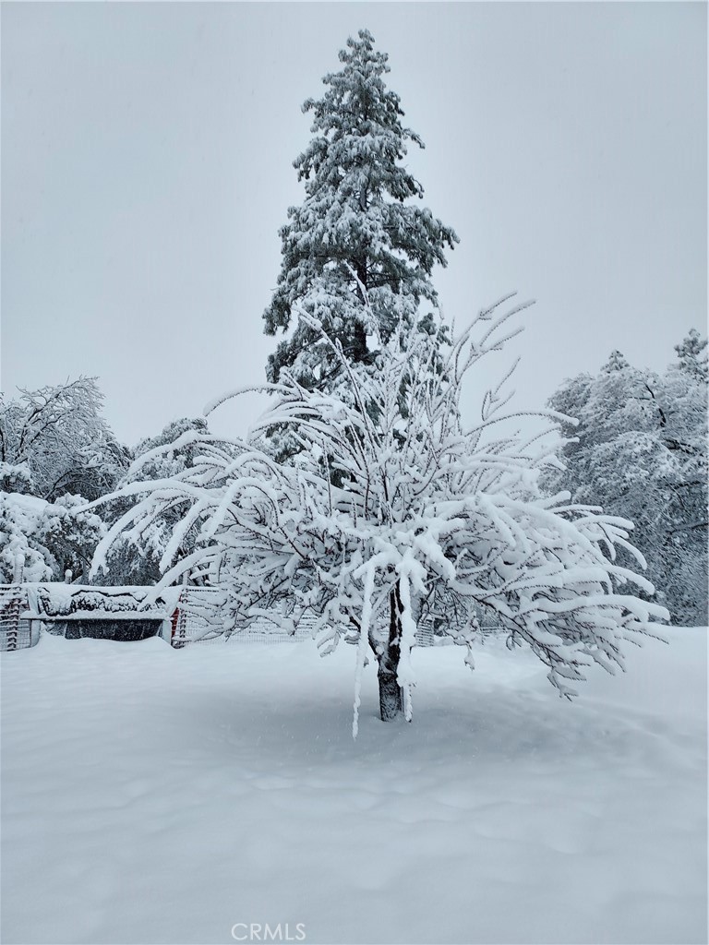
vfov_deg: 71.6
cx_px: 354
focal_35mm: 24
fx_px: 655
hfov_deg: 56.8
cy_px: 472
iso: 50
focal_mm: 4.6
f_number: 1.8
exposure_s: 1/120
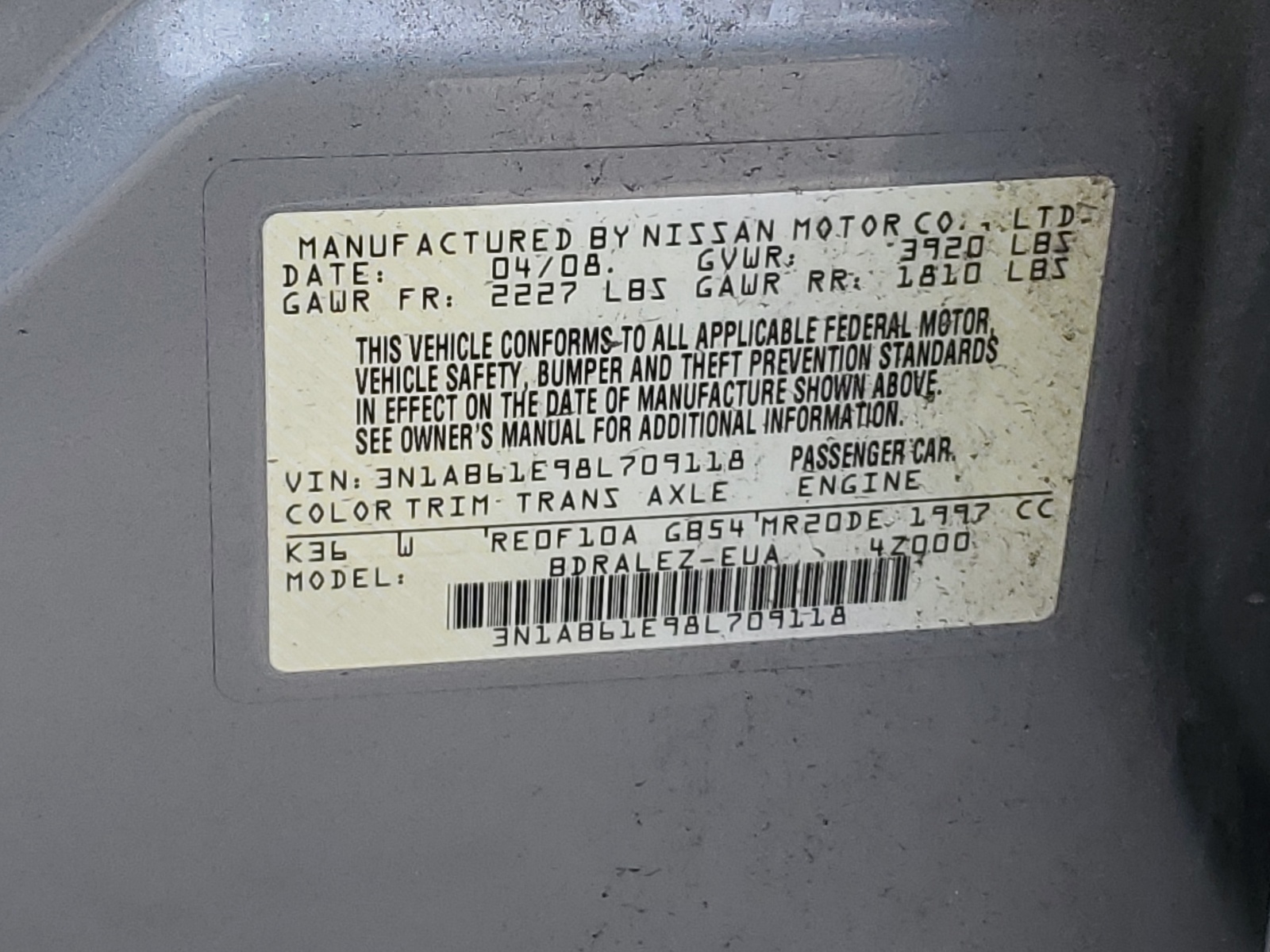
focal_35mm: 26
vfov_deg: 53.1
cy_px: 476
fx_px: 954
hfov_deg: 67.3
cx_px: 635
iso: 50
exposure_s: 1/714
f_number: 1.5
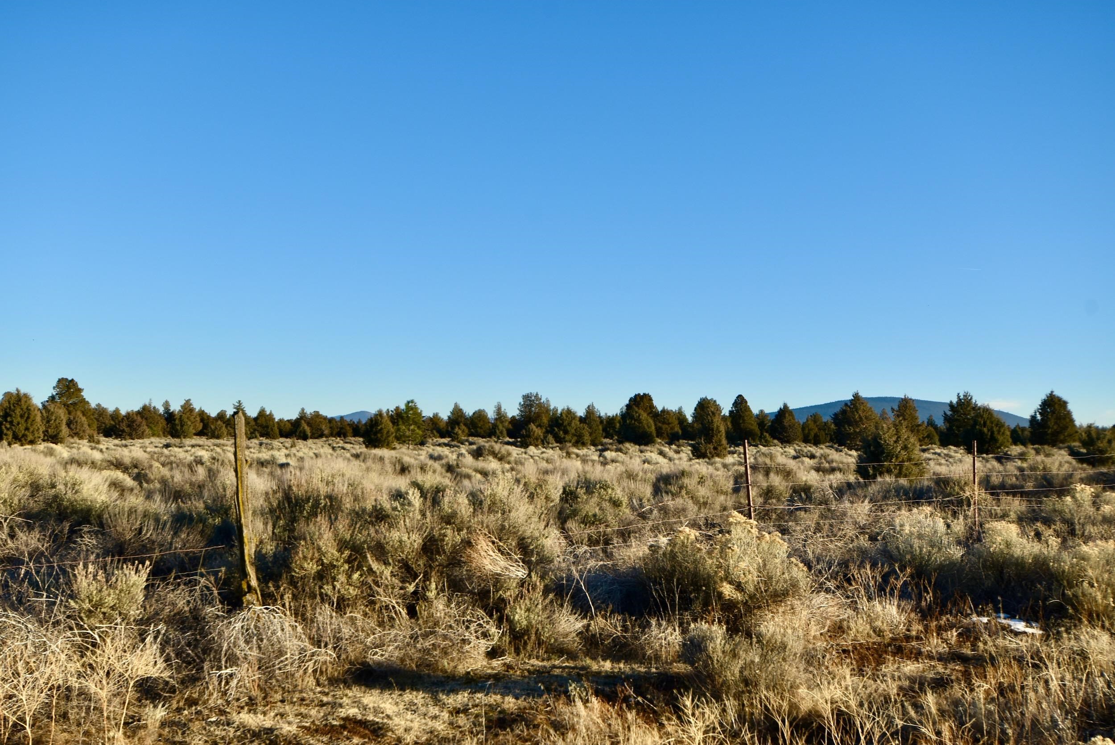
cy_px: 372
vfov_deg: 36.9
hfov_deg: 53.1
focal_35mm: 36
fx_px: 1115
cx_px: 558
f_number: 8
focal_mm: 24
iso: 180
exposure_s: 1/250
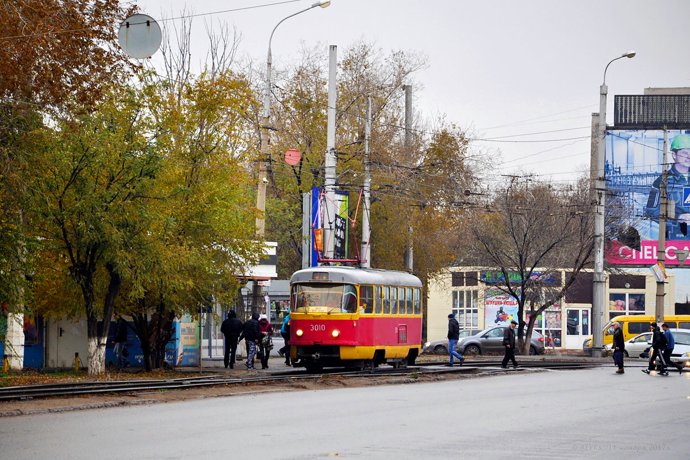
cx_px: 345
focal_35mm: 158
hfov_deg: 13.0
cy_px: 230
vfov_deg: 8.7
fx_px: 3019
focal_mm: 105
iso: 250
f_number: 5.6
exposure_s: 1/250
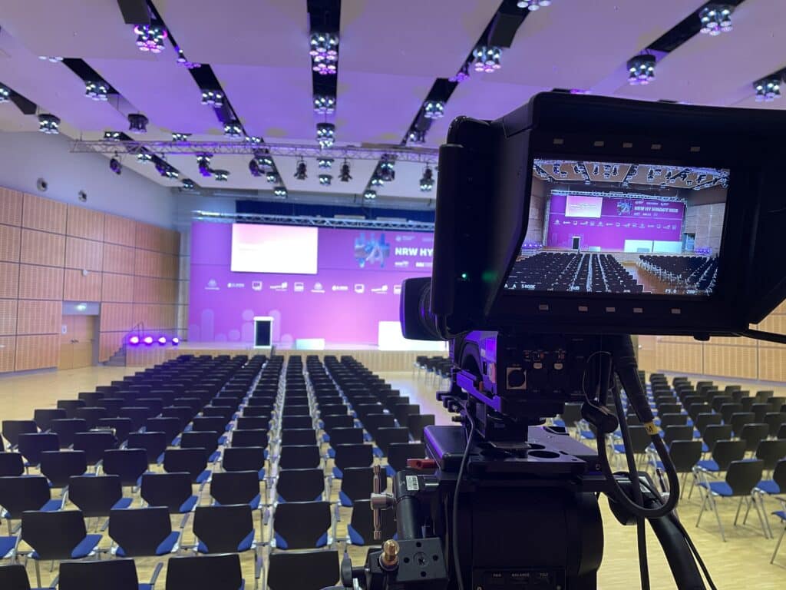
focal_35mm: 26
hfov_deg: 67.3
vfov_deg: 53.1
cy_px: 295
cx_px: 393
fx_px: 590
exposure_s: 1/49
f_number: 1.6
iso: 250
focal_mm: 4.2
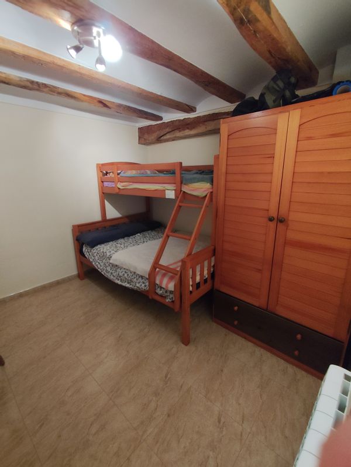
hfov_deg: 78.2
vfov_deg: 94.5
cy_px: 234
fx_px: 216
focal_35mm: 16
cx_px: 176
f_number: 2.2
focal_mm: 1.65
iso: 250
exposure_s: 1/33.3
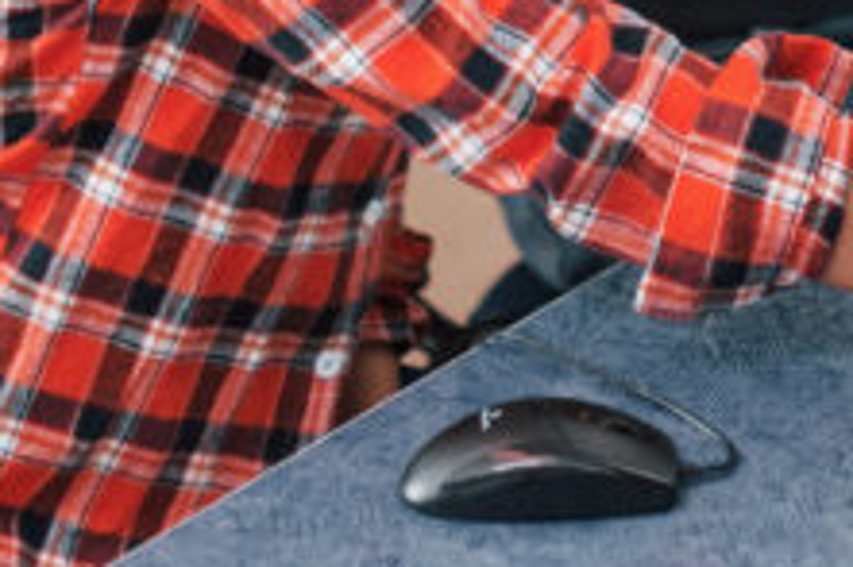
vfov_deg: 5.8
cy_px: -467
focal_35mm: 232
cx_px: 1131
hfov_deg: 8.7
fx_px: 5493
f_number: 2.2
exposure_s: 1/200
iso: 1000
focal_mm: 50
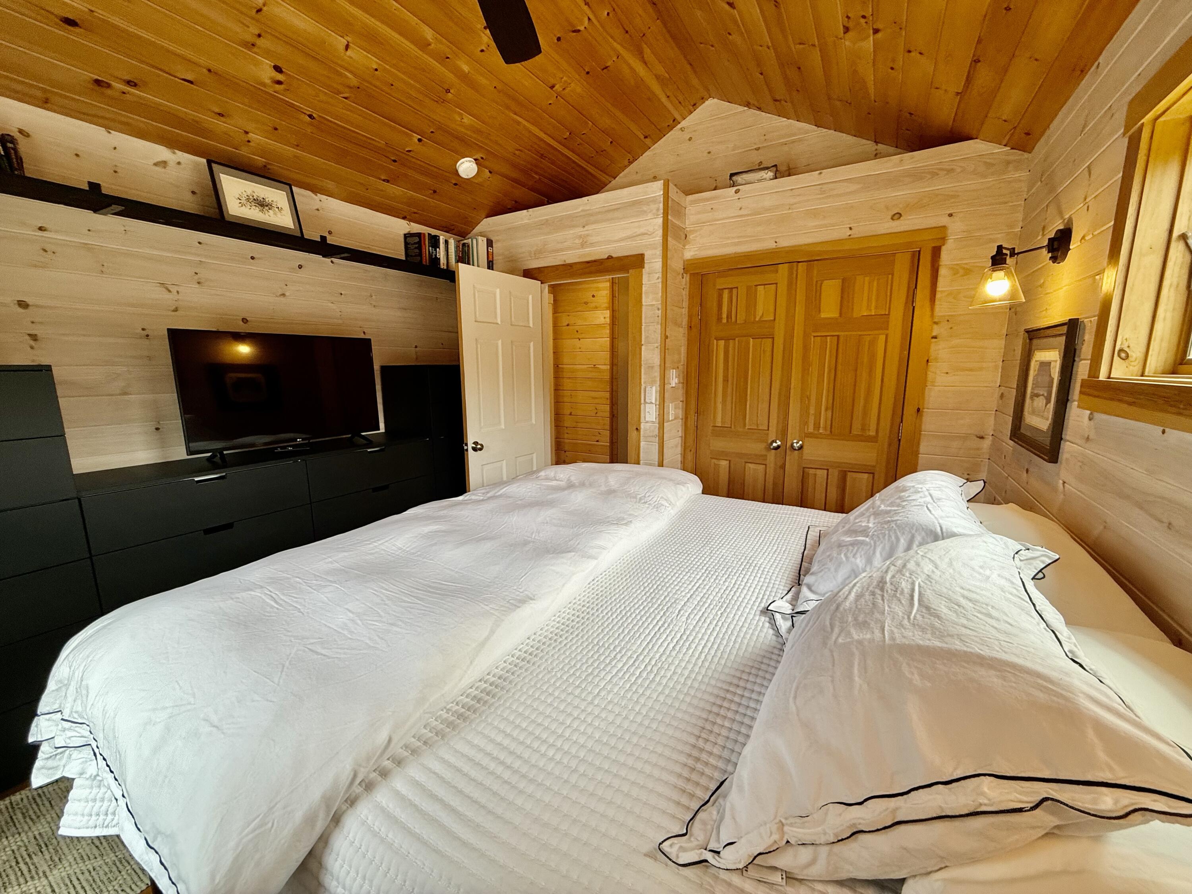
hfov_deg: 102.1
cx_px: 596
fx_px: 482
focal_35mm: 14
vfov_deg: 85.7
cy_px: 447
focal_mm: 2.22
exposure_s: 1/120
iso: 100
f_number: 2.2
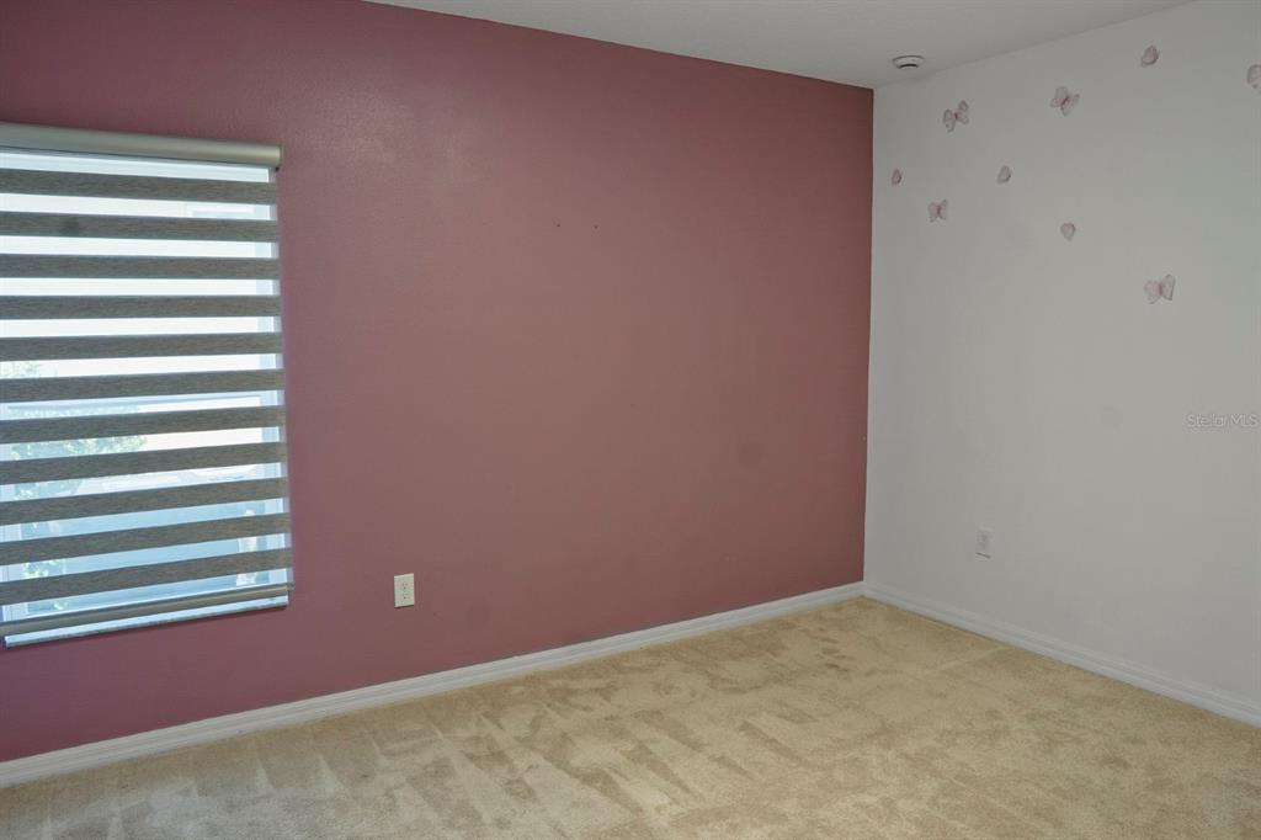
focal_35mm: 24
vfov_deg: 53.1
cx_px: 630
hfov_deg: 73.8
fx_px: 840
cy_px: 420
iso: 500
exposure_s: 1/8
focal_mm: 16
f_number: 7.1
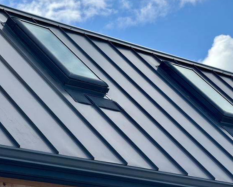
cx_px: 127
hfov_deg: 13.5
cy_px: 82
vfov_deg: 10.8
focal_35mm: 143
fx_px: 986
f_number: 2.8
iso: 50
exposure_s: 1/2439
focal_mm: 15.66
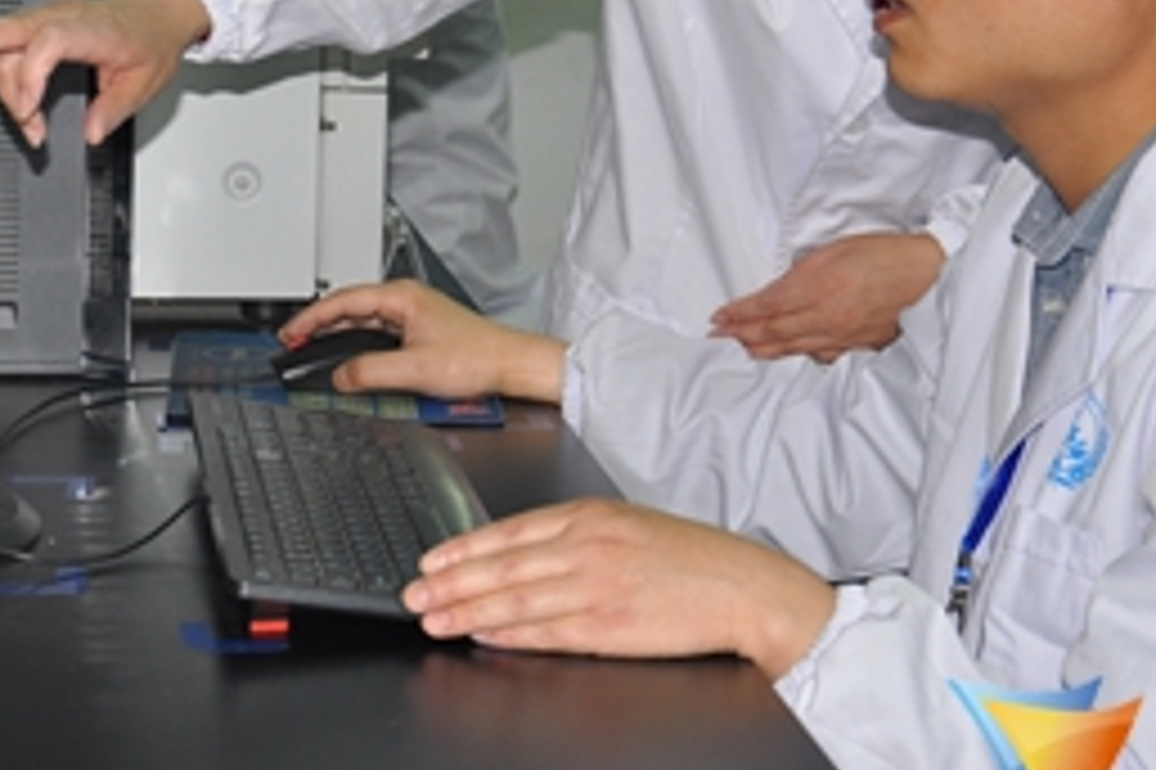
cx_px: 535
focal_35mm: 109
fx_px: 3498
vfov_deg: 12.4
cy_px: 65
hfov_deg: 18.8
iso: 400
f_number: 4.2
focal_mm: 34
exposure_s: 1/60
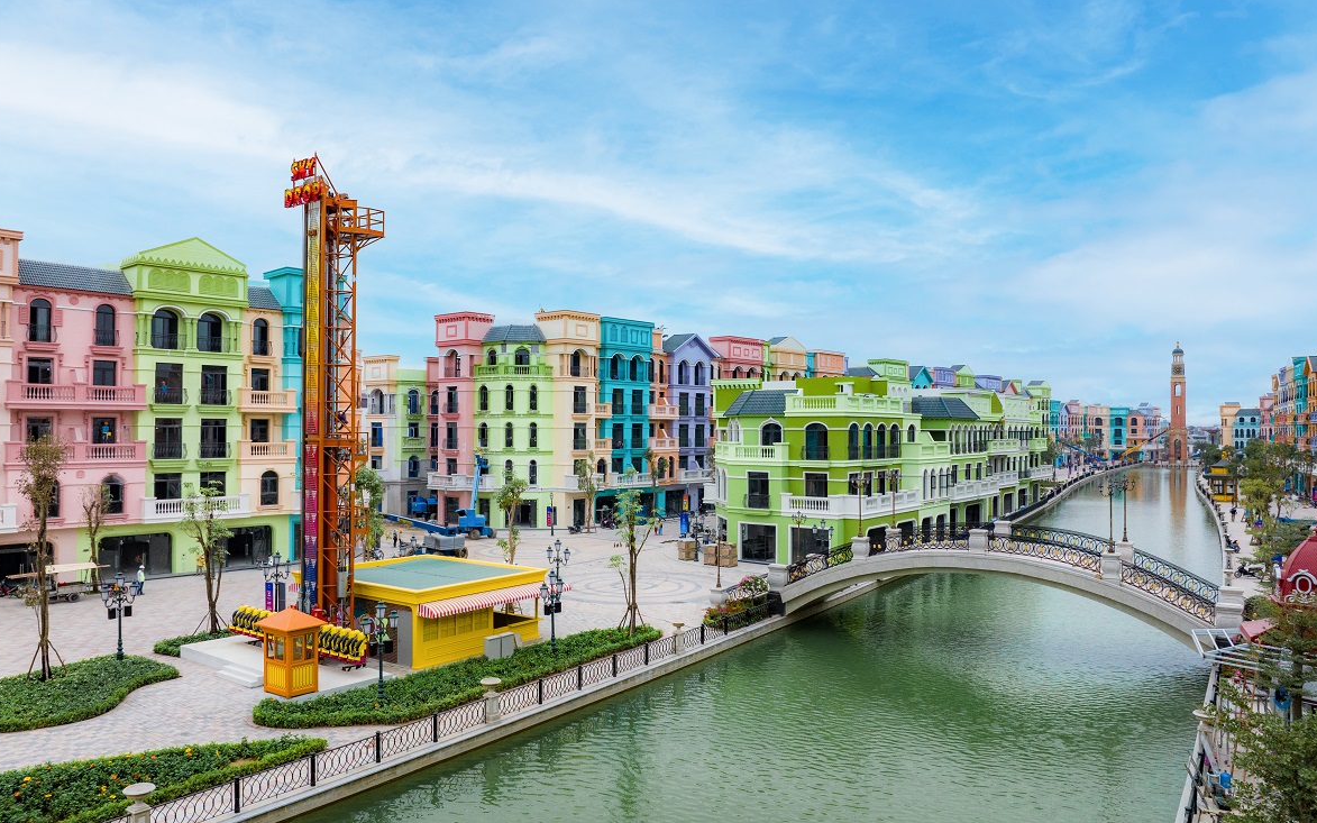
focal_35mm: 26
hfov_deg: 70.4
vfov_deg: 47.6
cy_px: 412
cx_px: 657
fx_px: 933
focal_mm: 12.29
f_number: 6.3
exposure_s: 1/160
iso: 400
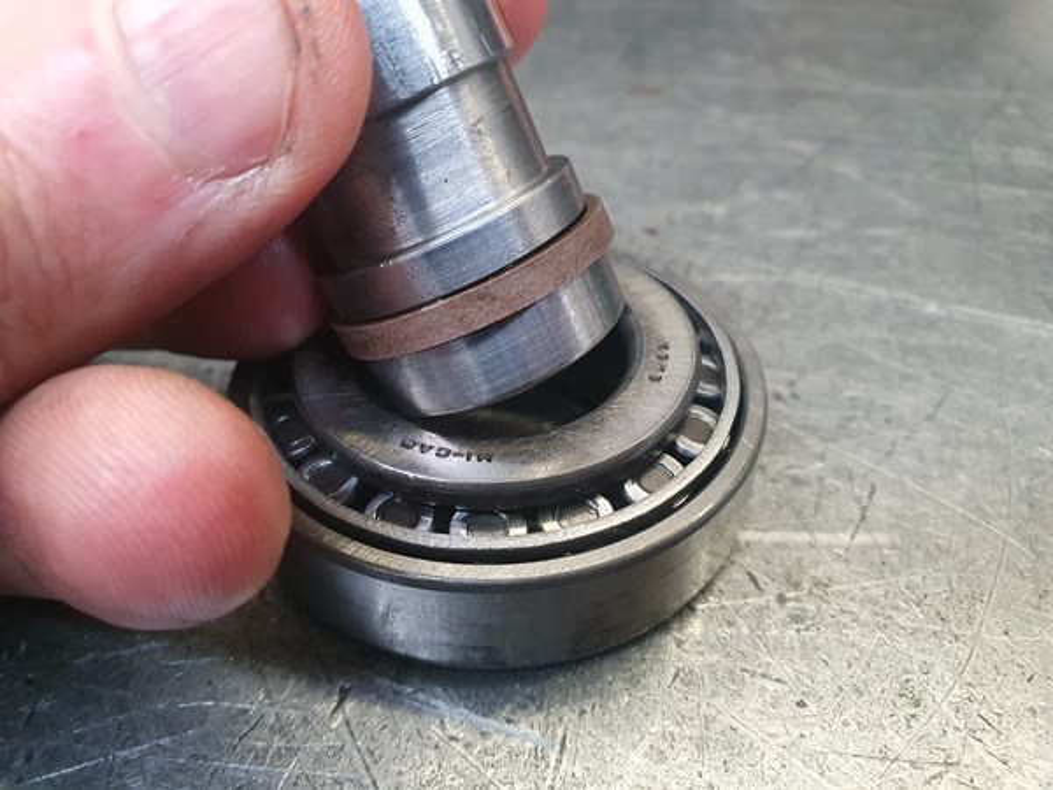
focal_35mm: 26
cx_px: 526
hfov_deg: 67.3
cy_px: 395
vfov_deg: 53.1
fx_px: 791
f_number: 2.4
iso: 640
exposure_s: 1/100
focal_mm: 4.32
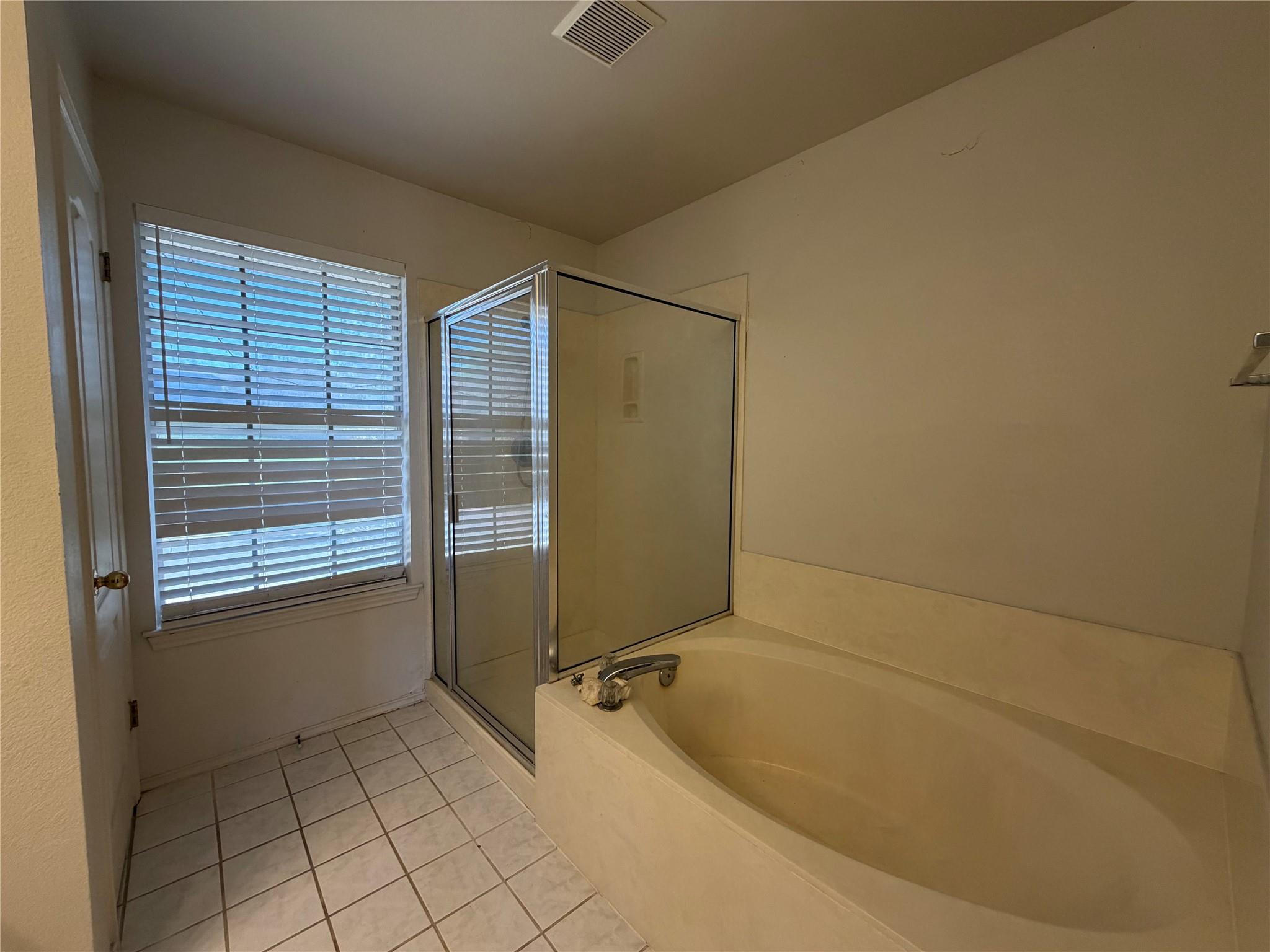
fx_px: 514
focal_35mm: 14
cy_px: 476
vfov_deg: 85.7
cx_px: 635
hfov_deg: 102.1
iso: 250
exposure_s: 1/120
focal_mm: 2.22
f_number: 2.2
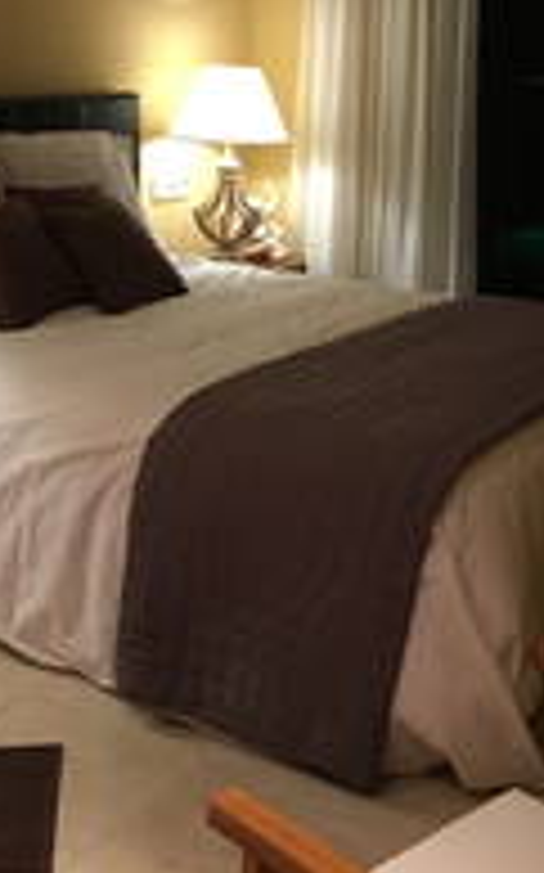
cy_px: 270
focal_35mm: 57
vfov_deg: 35.3
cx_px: 279
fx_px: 1354
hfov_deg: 22.7
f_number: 2.2
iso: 200
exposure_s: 1/33
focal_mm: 4.15
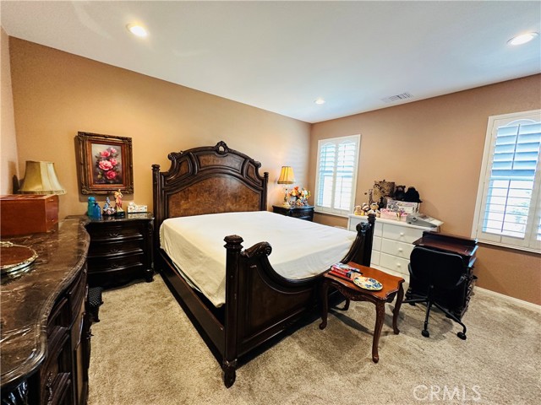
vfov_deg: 85.7
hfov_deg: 102.1
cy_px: 202
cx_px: 270
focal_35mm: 14
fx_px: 219
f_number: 2.2
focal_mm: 2.22
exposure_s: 1/60
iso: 200
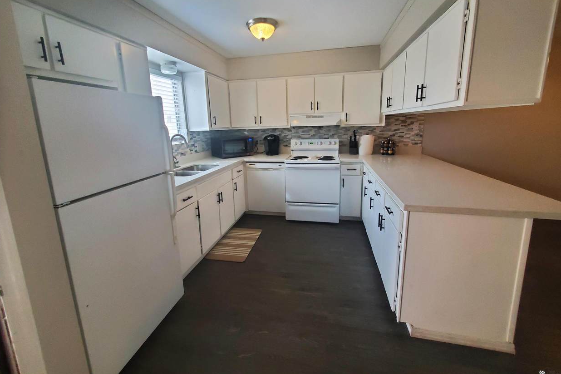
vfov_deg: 80.8
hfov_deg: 104.2
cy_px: 162
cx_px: 277
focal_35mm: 14
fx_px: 218
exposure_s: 1/60
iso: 400
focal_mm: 1.8
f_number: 2.2
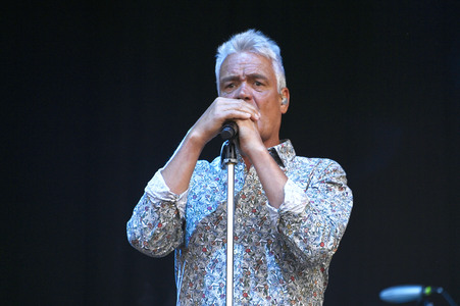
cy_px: 153
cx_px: 230
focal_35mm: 300
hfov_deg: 6.9
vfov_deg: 4.6
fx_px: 3830
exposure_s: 1/320
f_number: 5.6
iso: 640
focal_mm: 300
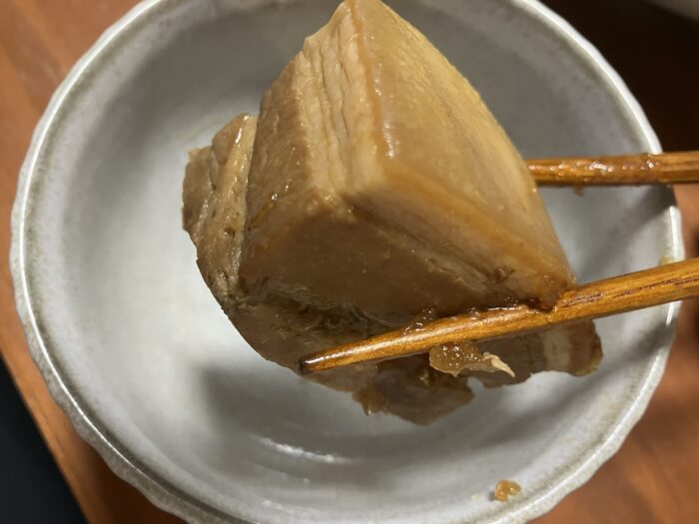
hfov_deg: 63.4
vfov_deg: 49.7
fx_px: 565
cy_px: 262
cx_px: 350
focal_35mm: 28
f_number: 1.8
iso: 250
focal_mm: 3.99
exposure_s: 1/60
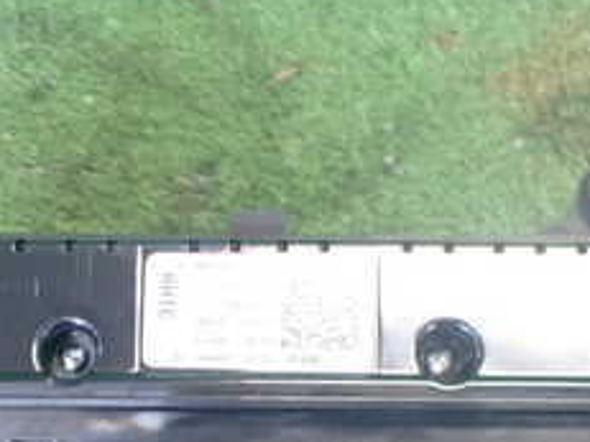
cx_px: 209
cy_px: 462
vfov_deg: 18.3
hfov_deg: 24.9
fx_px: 1329
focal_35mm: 78
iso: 800
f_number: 2.3
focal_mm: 5.4
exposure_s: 1/50
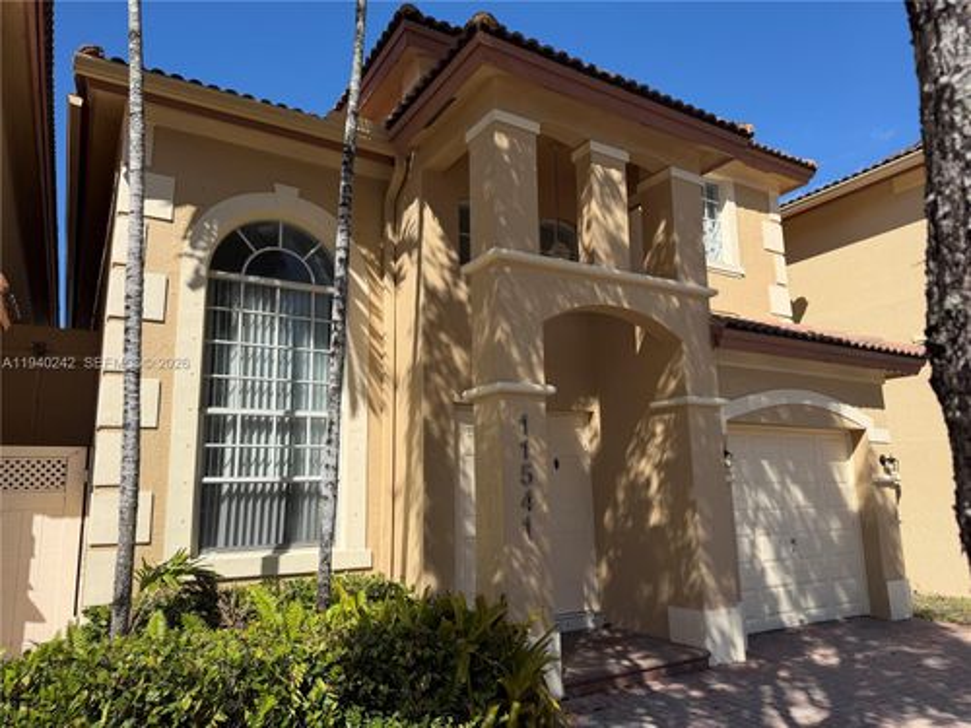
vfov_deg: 56.8
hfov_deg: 71.6
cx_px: 486
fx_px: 673
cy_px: 364
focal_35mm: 24
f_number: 1.78
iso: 80
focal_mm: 6.76
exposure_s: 1/4975
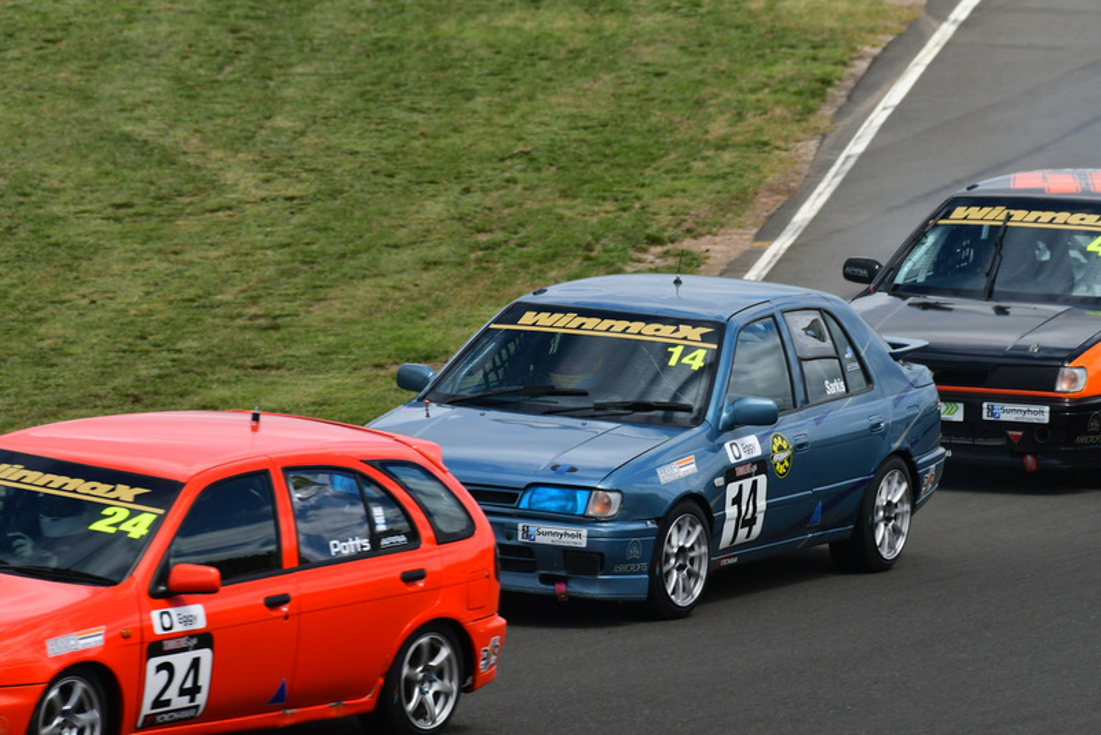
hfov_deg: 2.7
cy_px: 368
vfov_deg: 1.8
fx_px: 22945
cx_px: 550
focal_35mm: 750
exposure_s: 1/640
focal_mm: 500
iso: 320
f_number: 10
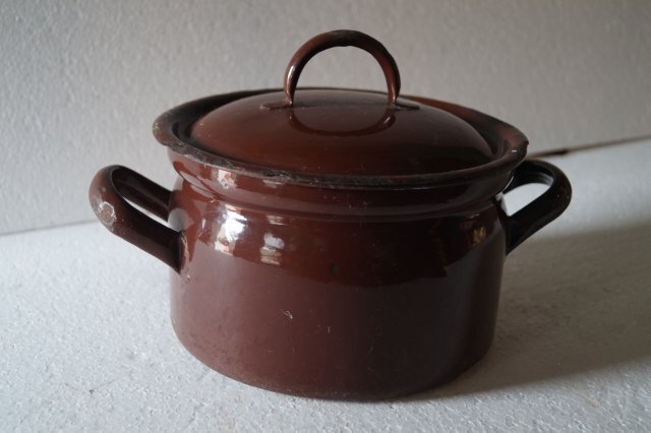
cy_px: 216
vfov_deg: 25.7
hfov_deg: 37.9
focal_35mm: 52
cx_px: 326
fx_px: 949
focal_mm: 35
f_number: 4.5
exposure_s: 1/60
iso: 1600
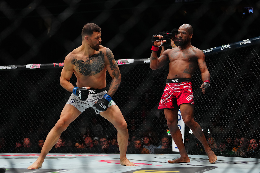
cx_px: 130
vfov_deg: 19.5
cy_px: 86
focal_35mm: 70
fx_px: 506
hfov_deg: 28.8
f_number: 2.8
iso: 1600
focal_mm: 70
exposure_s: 1/1000
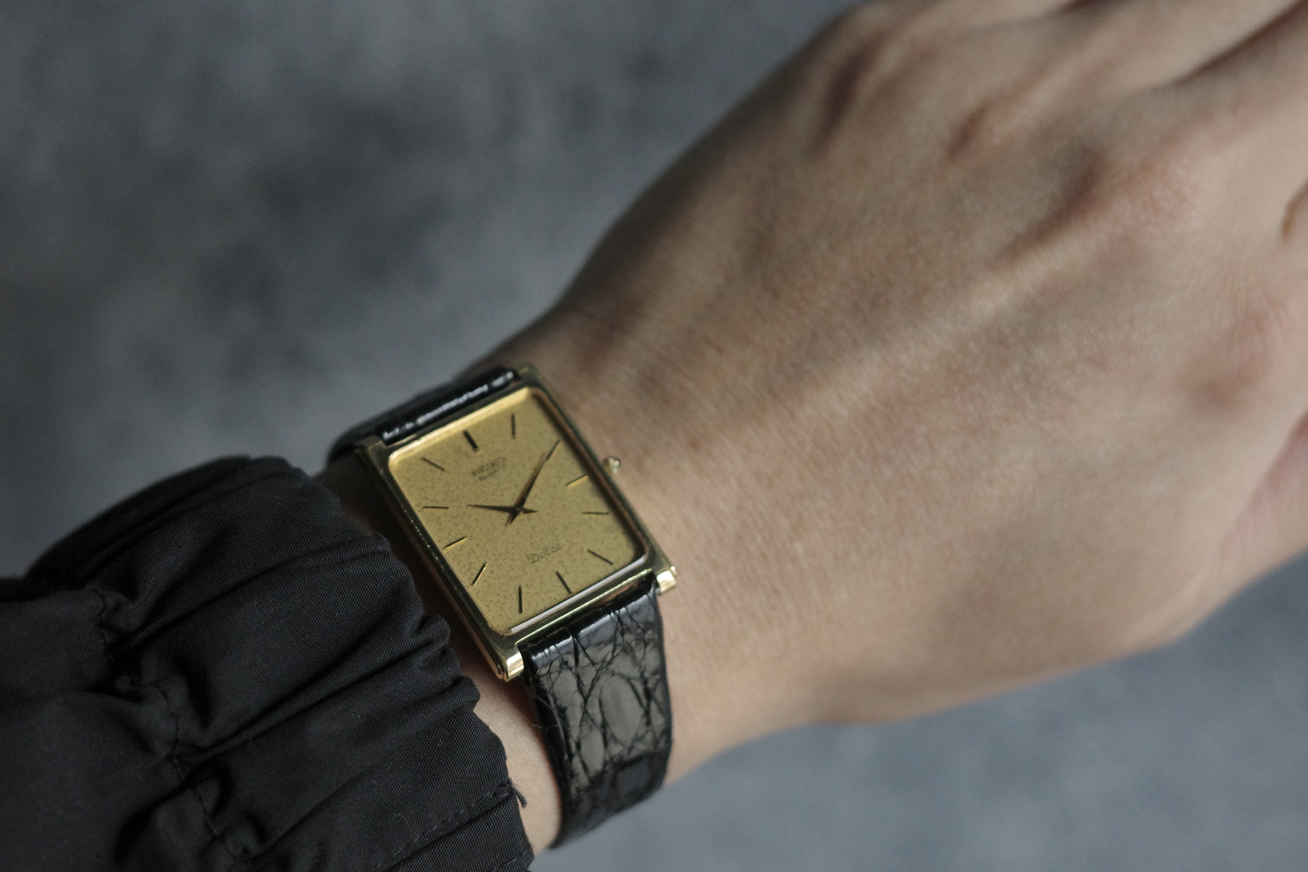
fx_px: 2216
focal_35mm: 61
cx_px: 661
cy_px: 325
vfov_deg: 22.2
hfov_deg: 32.9
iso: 1250
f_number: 2.8
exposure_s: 1/40
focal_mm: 26
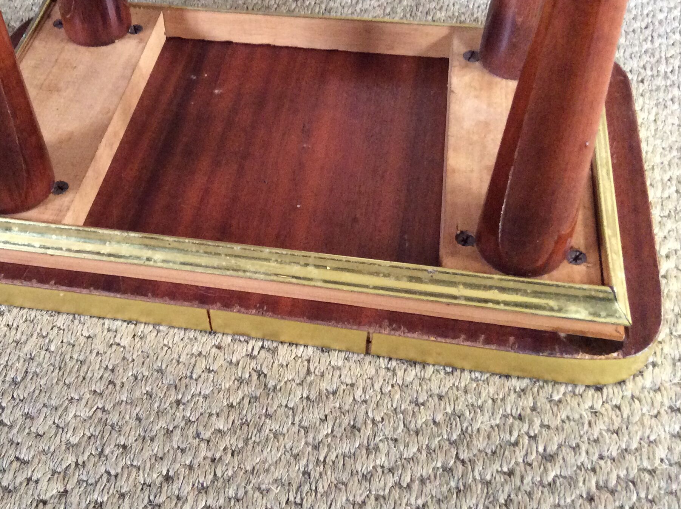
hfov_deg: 40.7
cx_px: 224
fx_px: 904
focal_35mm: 46
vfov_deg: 31.4
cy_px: 226
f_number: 2.4
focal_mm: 3.3
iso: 250
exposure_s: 1/25
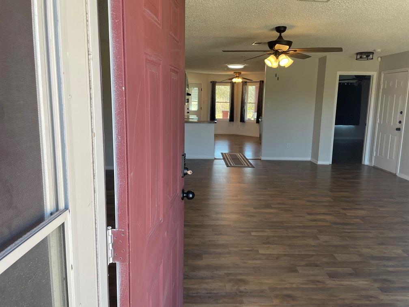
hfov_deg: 67.3
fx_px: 307
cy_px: 154
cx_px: 204
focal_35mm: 26
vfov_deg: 53.1
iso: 40
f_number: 1.6
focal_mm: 4.2
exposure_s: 1/120
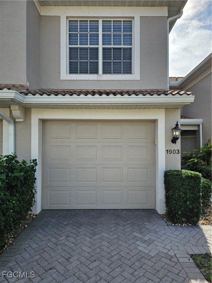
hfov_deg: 58.9
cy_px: 142
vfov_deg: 73.9
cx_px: 106
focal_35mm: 23
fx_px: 188
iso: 20
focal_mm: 6.3
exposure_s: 1/1120
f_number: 1.7
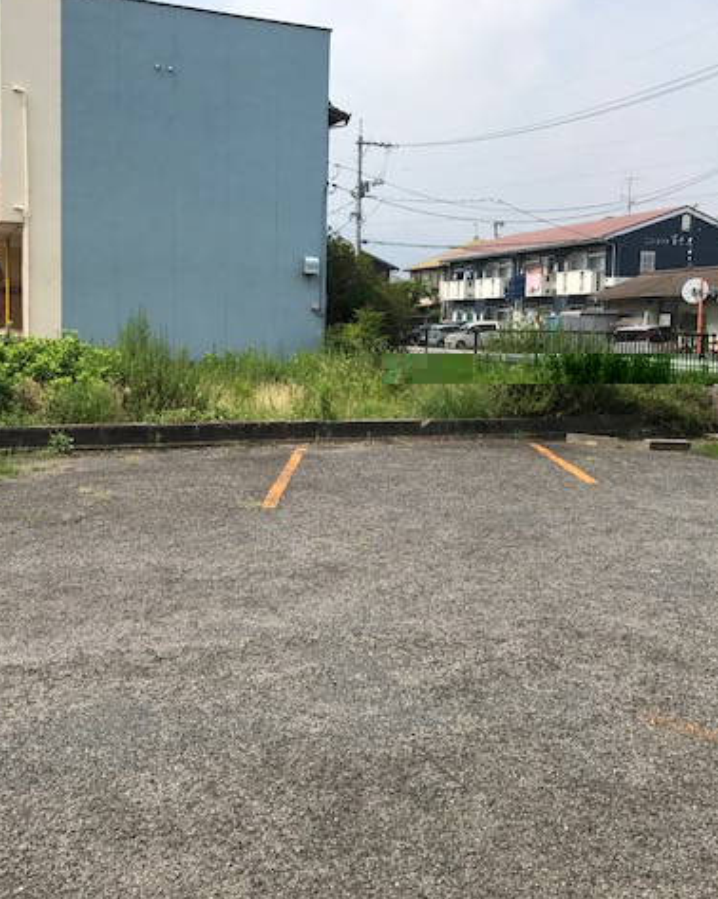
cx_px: 351
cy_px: 445
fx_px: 983
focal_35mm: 37
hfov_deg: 40.1
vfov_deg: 49.1
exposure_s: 1/2907
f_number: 1.8
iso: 20
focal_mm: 3.99
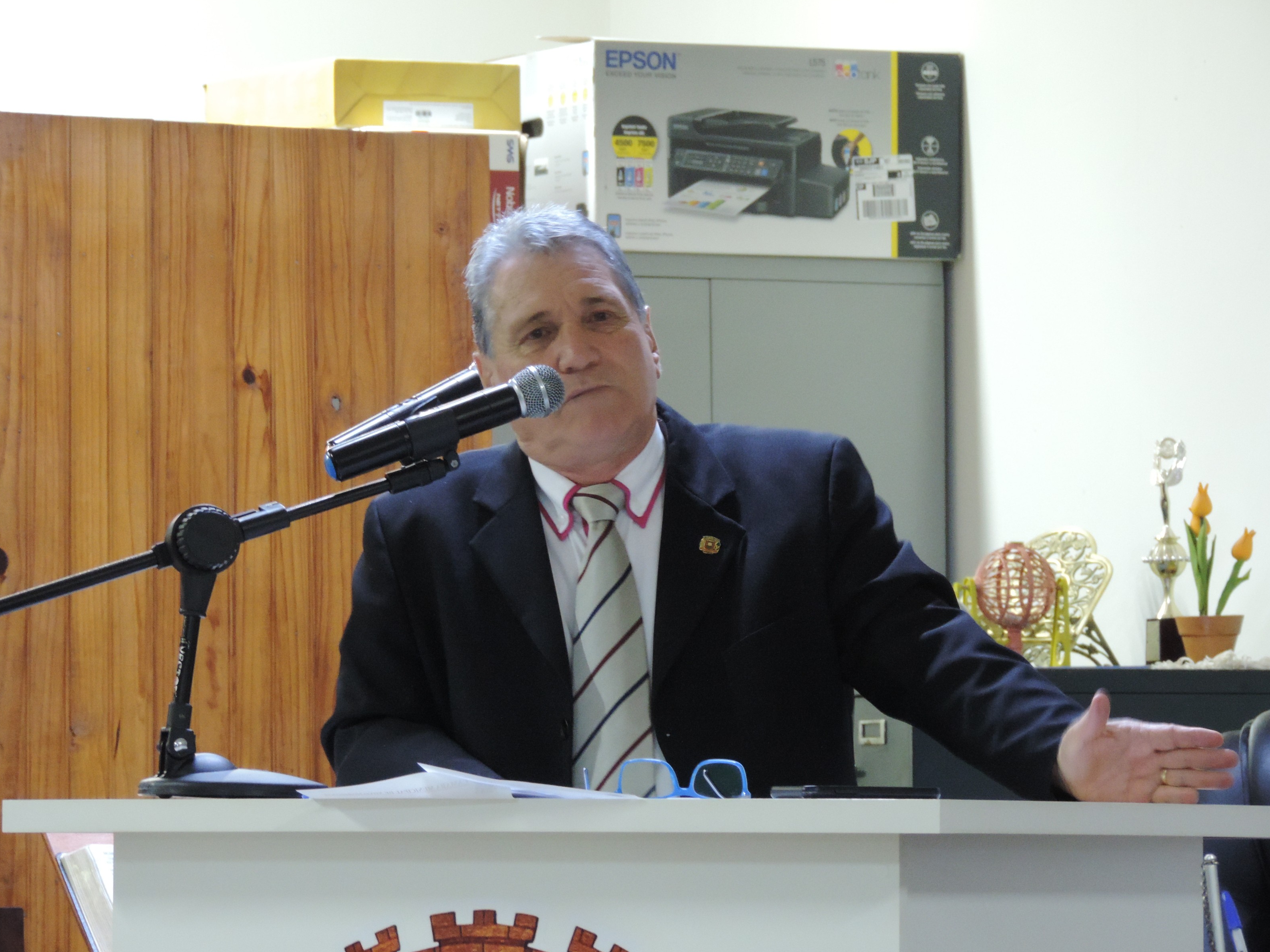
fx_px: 9429
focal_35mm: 257
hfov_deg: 7.7
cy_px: 471
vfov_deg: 5.8
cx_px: 629
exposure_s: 1/8
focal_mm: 44.5
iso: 800
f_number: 4.7
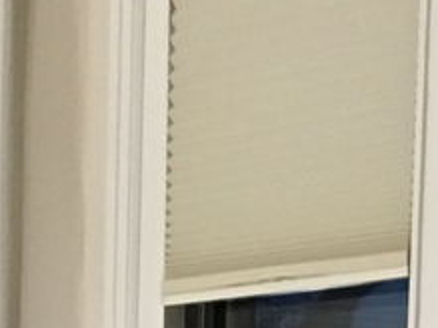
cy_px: 922
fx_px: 2681
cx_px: -194
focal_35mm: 212
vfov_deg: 6.5
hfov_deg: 9.1
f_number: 2.2
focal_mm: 4.15
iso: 200
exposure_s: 1/24
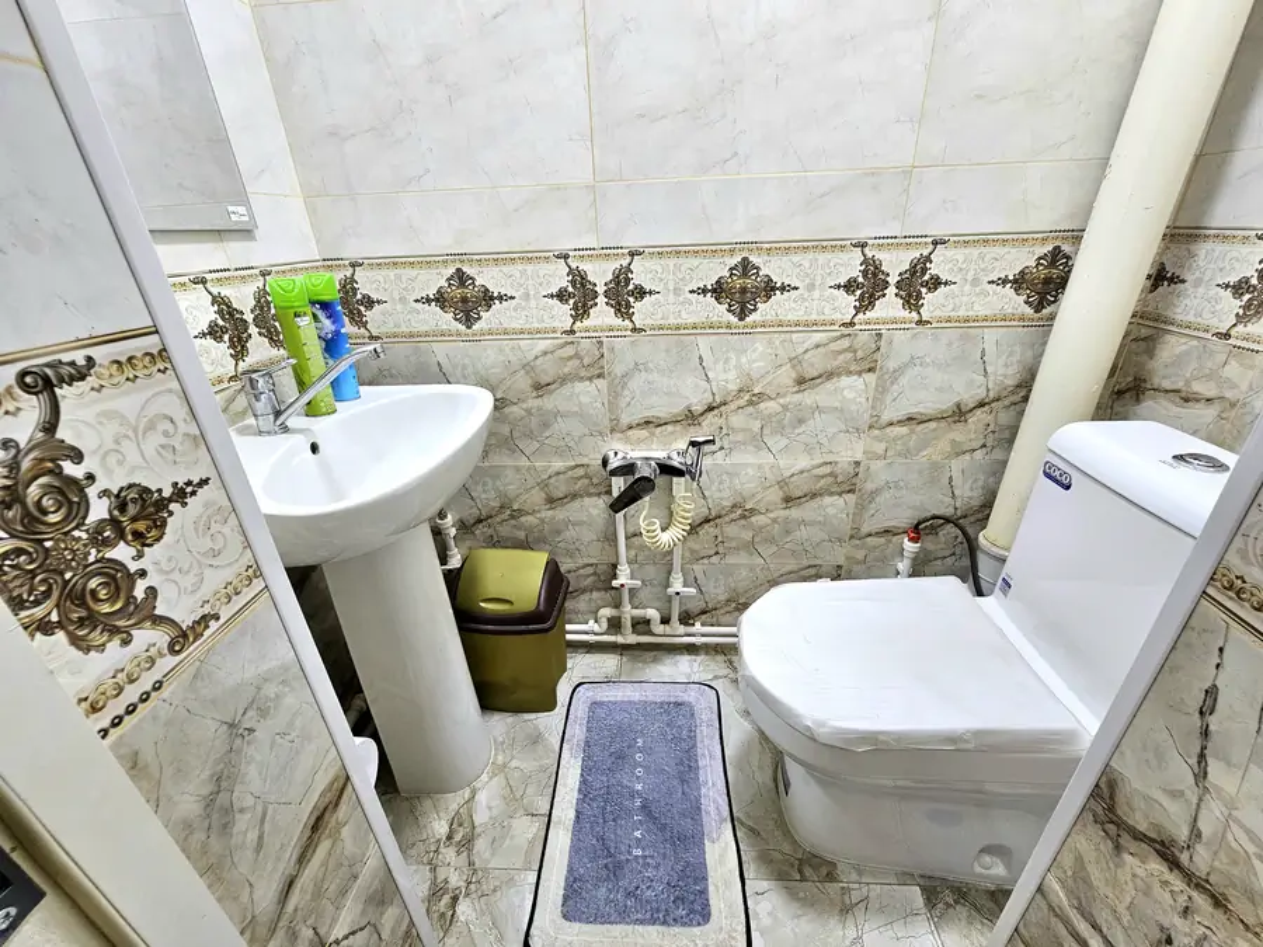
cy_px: 474
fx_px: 474
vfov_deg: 89.9
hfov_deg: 106.2
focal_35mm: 13
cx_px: 632
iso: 100
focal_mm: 2.2
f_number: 2.2
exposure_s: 1/60.2
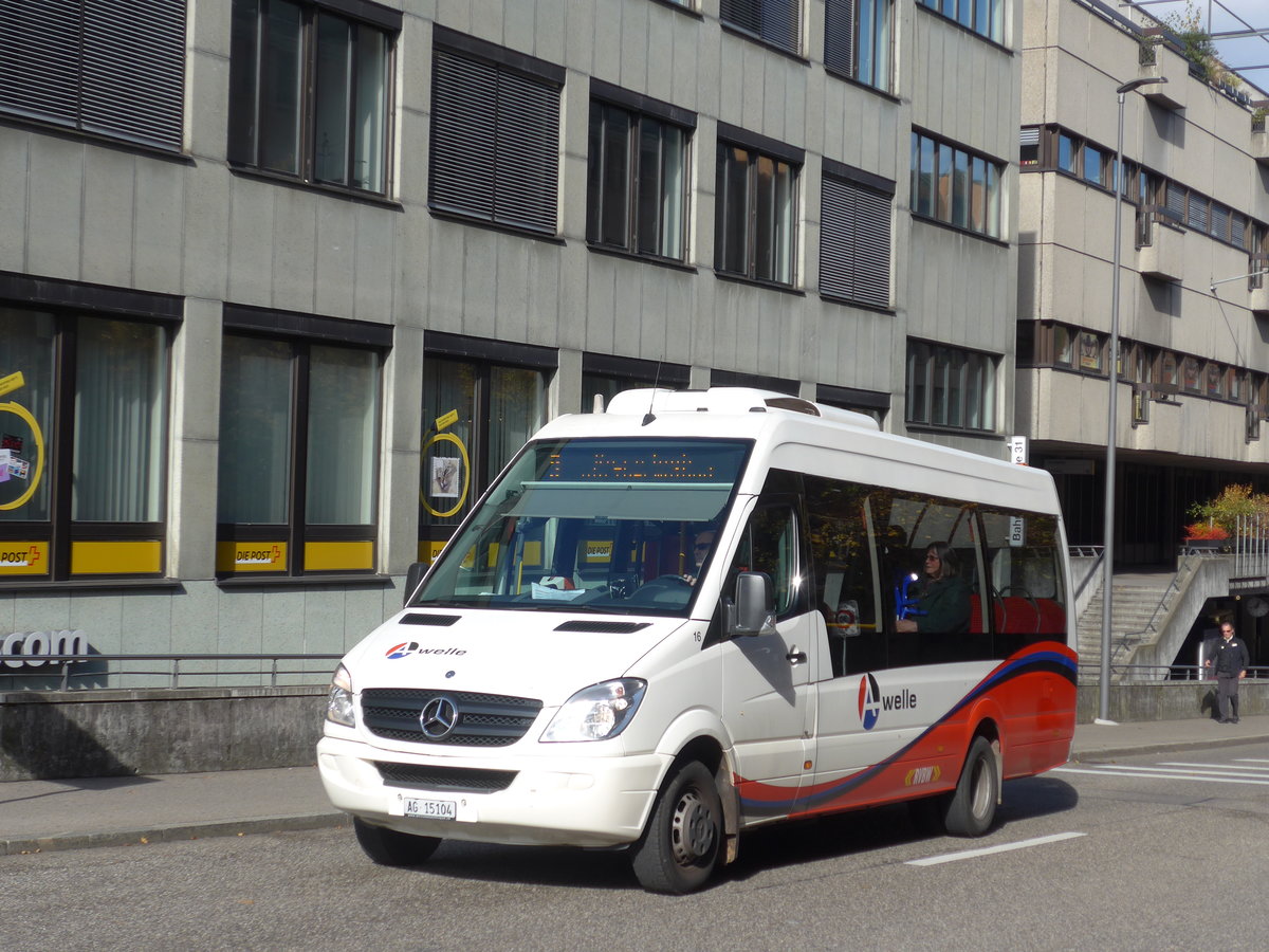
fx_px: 2163
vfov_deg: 24.8
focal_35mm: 59
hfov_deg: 32.7
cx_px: 634
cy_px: 476
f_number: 3.5
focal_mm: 12
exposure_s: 1/1000
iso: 80
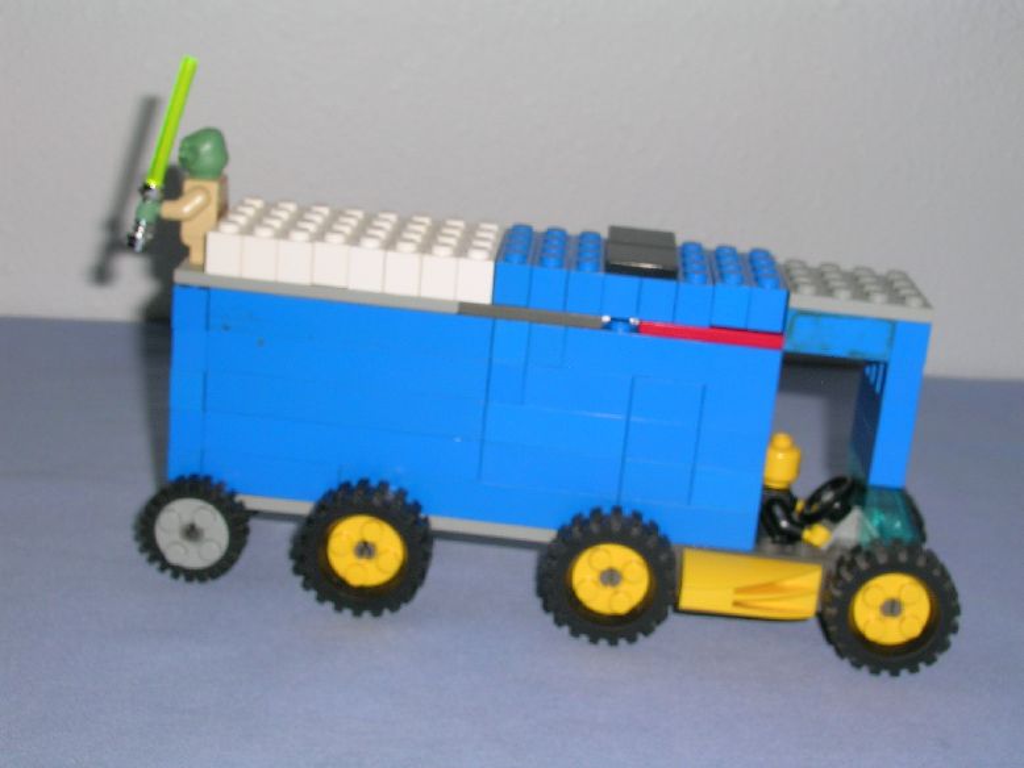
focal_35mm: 57
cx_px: 512
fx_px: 1687
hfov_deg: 33.8
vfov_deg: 25.7
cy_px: 384
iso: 50
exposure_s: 1/60.1
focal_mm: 8.6
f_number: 5.7
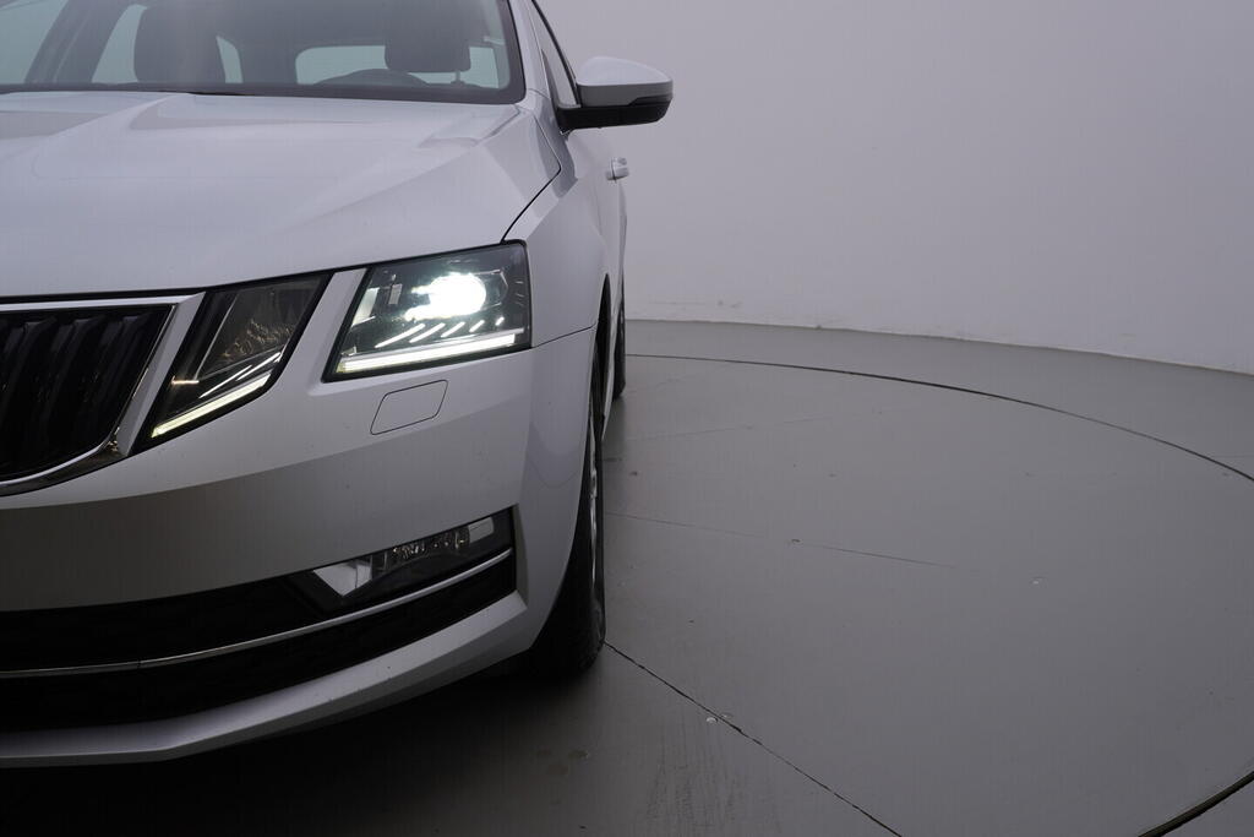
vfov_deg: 36.9
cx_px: 627
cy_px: 418
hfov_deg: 53.1
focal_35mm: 36
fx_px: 1254
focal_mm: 24
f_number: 5
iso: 125
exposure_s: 1/125
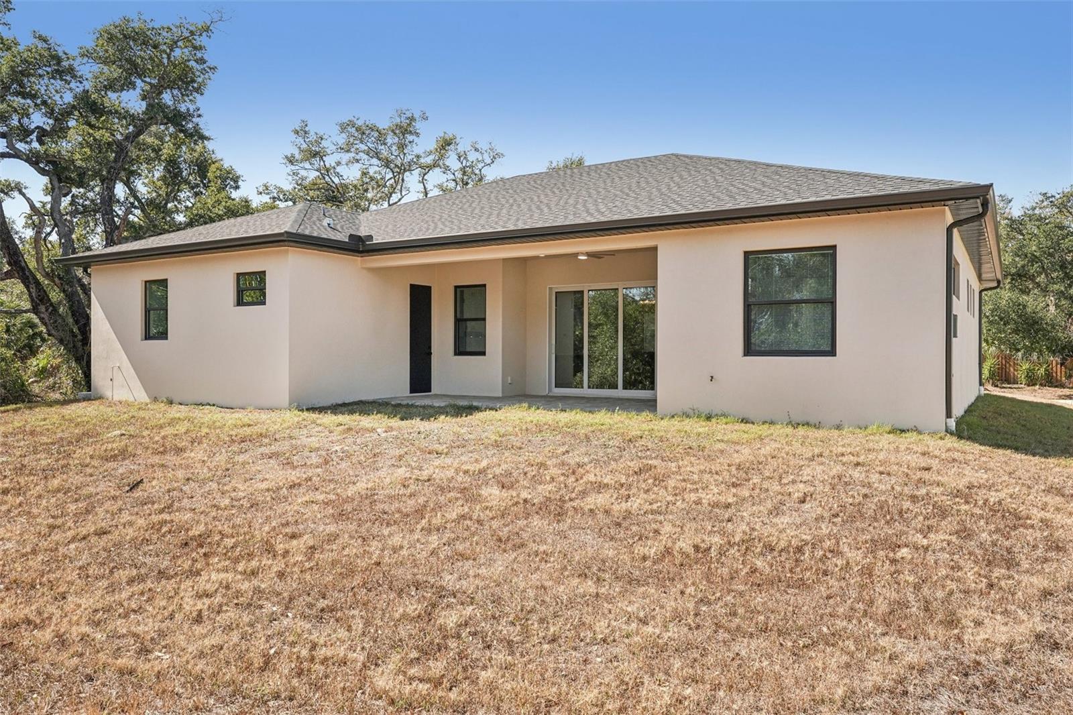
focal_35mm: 26
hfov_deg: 69.4
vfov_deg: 49.5
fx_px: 775
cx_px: 536
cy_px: 358
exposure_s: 1/400
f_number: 9
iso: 400
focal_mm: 26
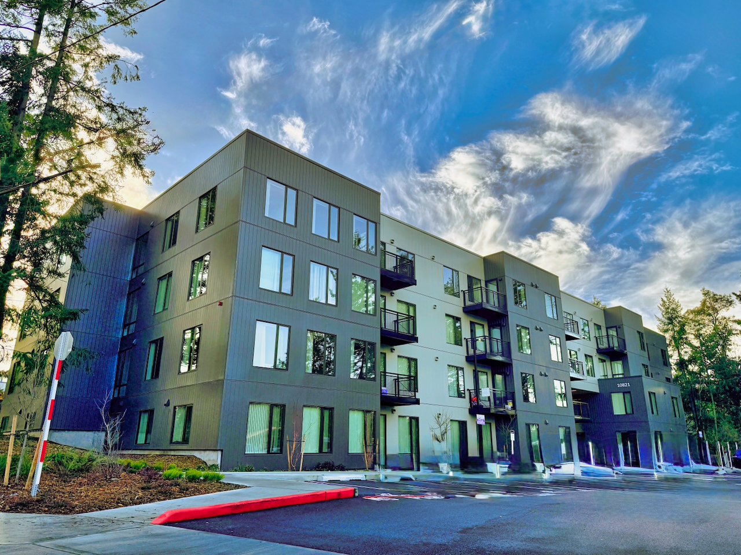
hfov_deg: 71.6
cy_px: 278
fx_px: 514
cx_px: 370
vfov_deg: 56.8
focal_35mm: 24
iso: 80
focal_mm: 6.76
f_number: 1.78
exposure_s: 1/3584
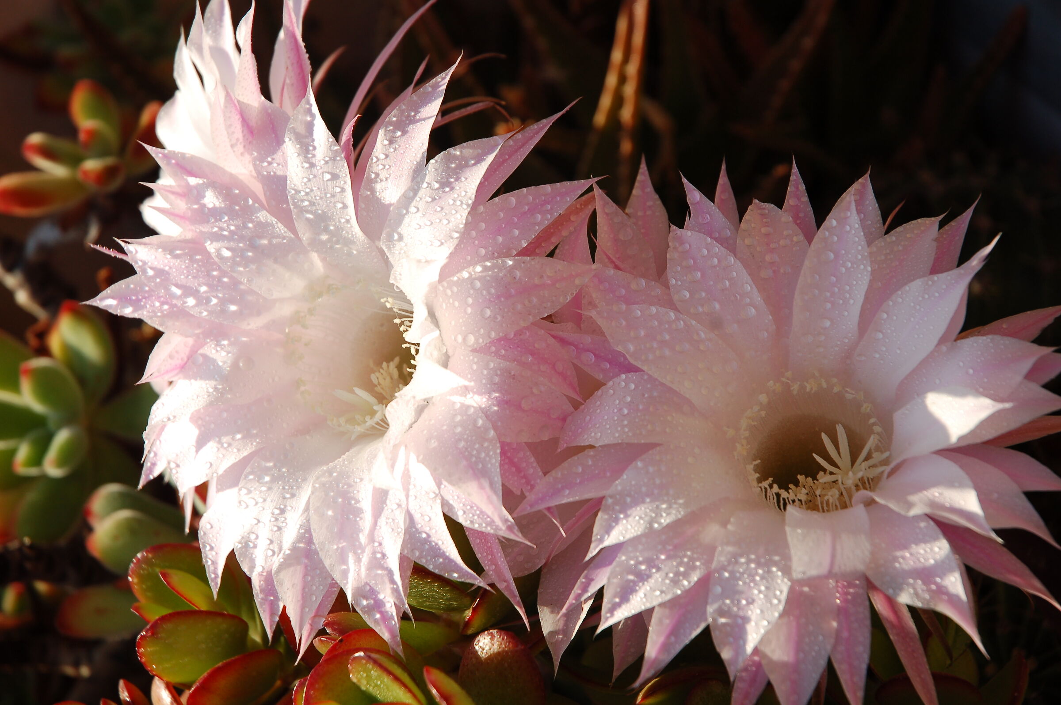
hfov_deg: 19.5
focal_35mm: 105
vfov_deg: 13.0
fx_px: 3092
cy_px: 352
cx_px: 530
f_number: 8
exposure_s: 1/320
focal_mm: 70
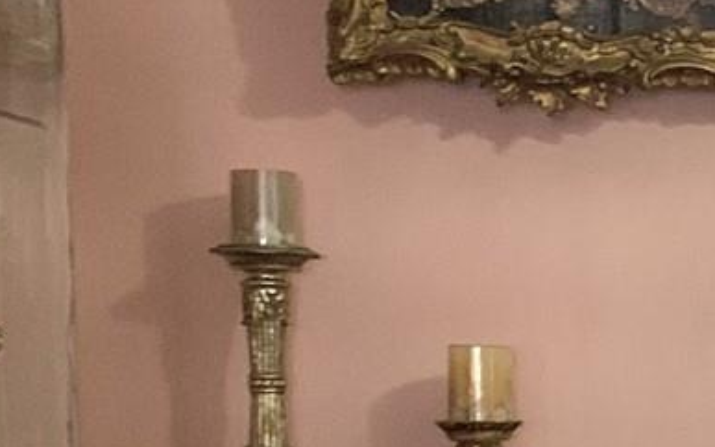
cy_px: 661
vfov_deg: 8.8
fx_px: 2845
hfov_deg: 12.1
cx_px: 1604
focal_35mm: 146
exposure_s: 1/30
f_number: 1.8
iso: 400
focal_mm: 4.25
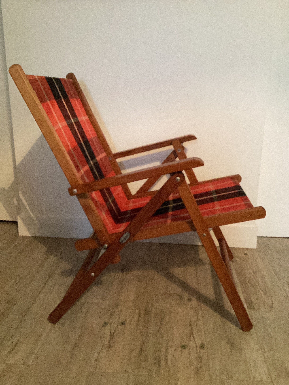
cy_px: 192
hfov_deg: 45.4
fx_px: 345
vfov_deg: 58.4
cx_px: 144
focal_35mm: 31
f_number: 2.4
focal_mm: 3.3
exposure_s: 1/25
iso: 640
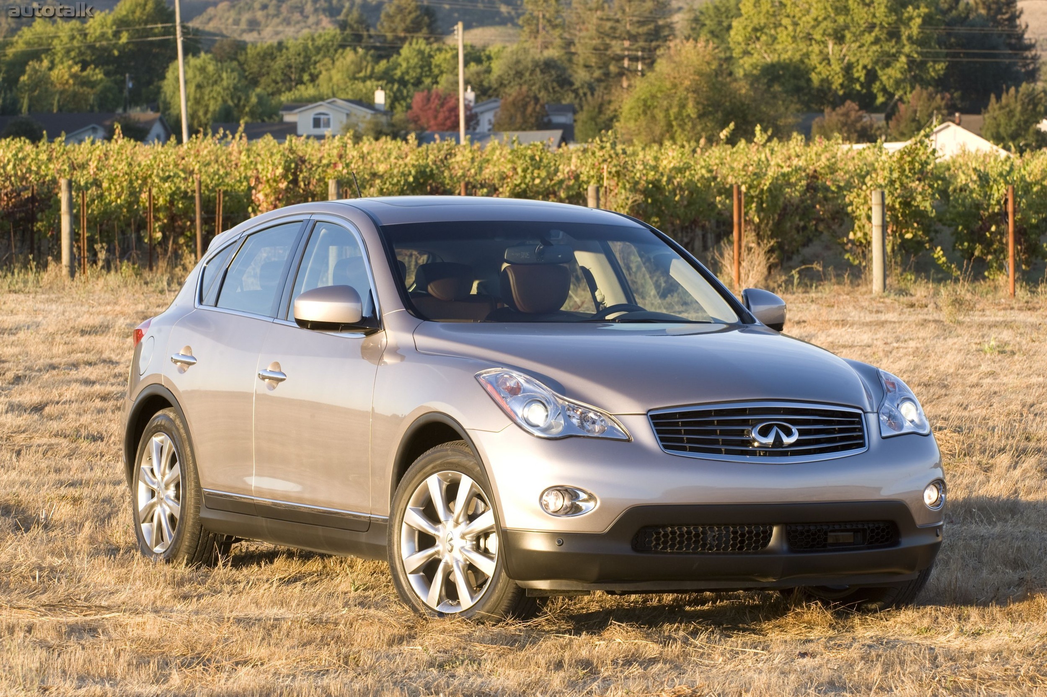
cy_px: 348
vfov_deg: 9.5
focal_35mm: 145
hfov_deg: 14.2
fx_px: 4214
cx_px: 524
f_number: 11
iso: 200
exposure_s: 1/40
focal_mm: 145
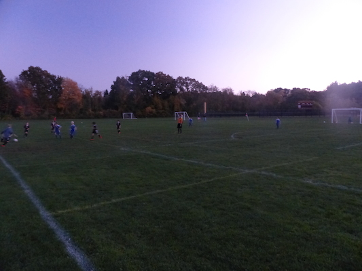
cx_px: 181
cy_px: 136
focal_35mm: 25
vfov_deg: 54.9
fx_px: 261
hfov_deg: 69.4
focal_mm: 4.5
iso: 800
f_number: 2.8
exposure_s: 1/15
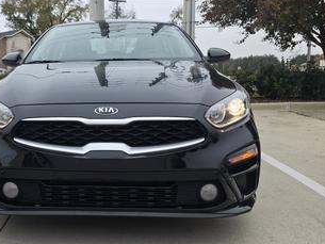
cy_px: 113
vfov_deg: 37.7
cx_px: 88
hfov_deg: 47.5
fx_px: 357
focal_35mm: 38
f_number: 1.7
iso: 25
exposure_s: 1/359
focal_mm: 6.3
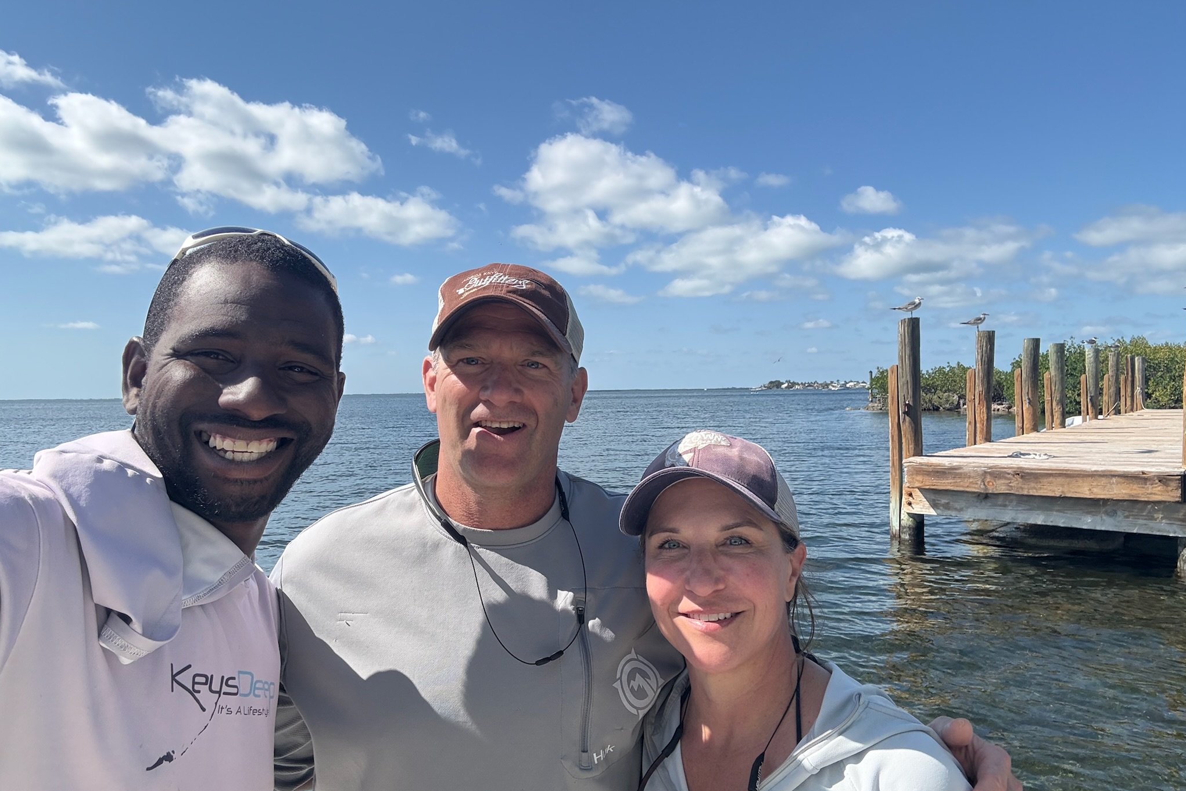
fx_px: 791
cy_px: 381
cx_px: 594
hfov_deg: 73.7
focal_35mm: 24
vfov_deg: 53.1
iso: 32
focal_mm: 2.69
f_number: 1.9
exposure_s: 1/1101
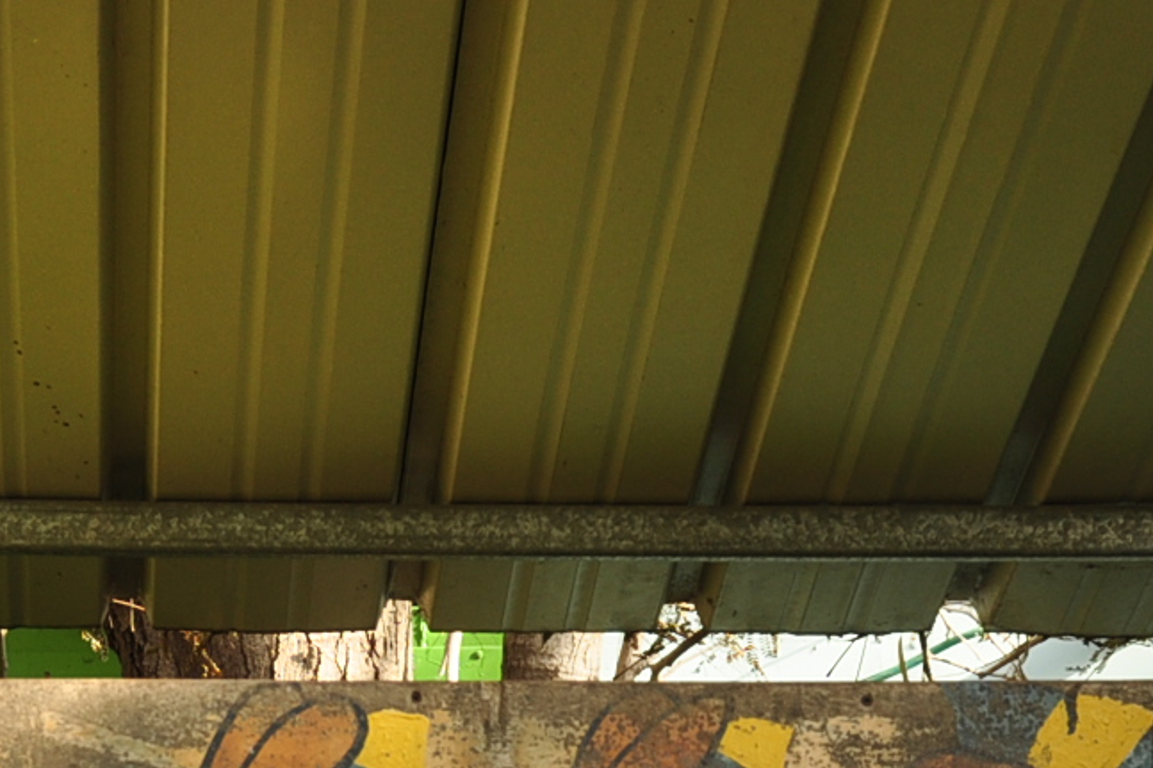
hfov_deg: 12.8
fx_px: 5091
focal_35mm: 159
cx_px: 82
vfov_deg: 8.4
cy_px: 1240
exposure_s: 1/125
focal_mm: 32
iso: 200
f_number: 5.6
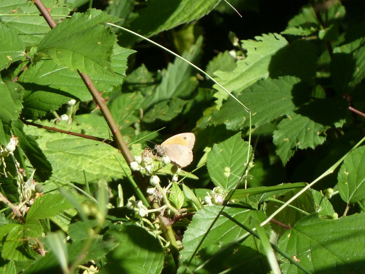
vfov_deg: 3.7
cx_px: 182
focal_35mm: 399
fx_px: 4207
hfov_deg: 5.0
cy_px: 137
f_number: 4.9
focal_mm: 49.2
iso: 200
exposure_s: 1/250
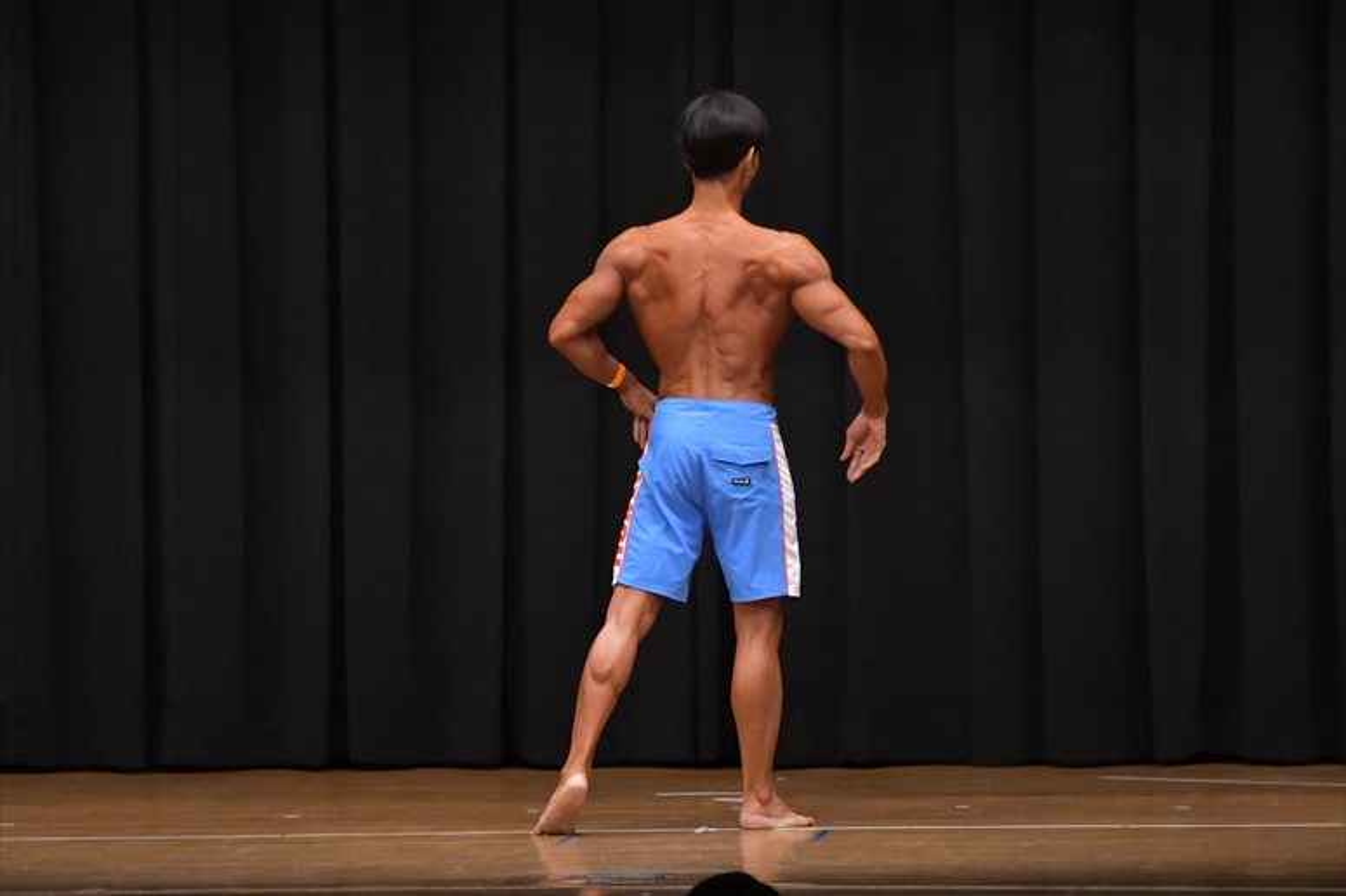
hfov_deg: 9.2
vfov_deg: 6.1
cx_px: 673
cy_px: 448
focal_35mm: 225
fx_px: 8409
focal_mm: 150
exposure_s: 1/400
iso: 6400
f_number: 5.6
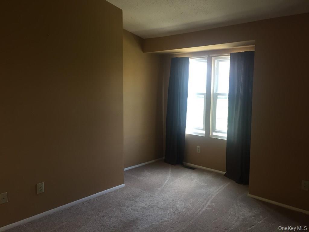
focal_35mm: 29
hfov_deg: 61.7
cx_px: 154
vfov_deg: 48.2
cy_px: 116
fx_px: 259
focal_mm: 4.15
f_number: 2.2
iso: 80
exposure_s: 1/30
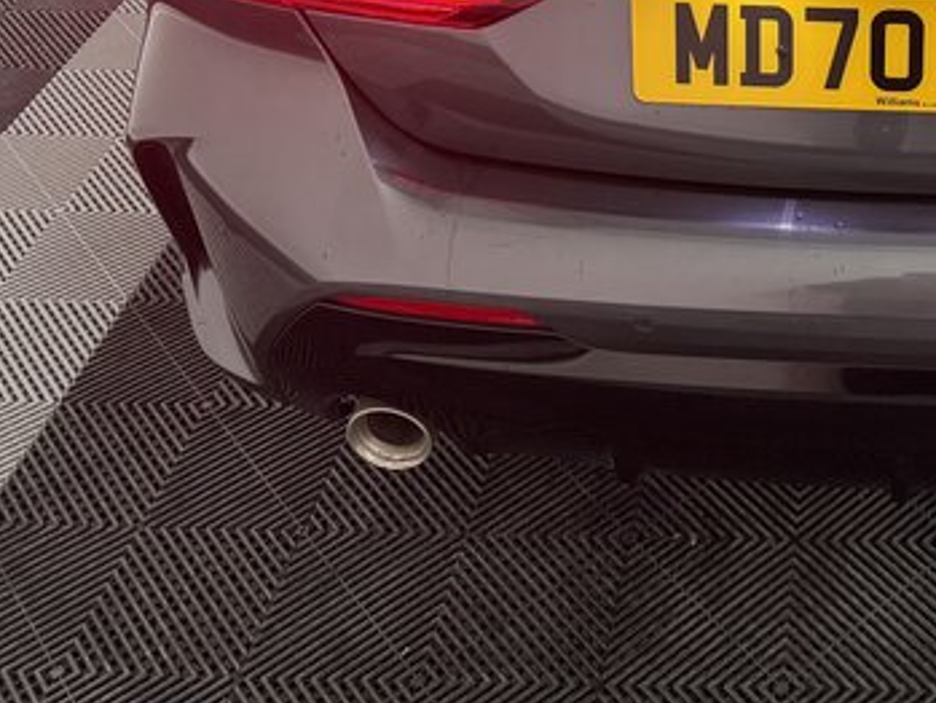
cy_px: -72
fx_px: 1488
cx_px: 896
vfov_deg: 24.7
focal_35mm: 55
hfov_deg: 32.6
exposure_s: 1/50
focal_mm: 6.76
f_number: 1.78
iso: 250
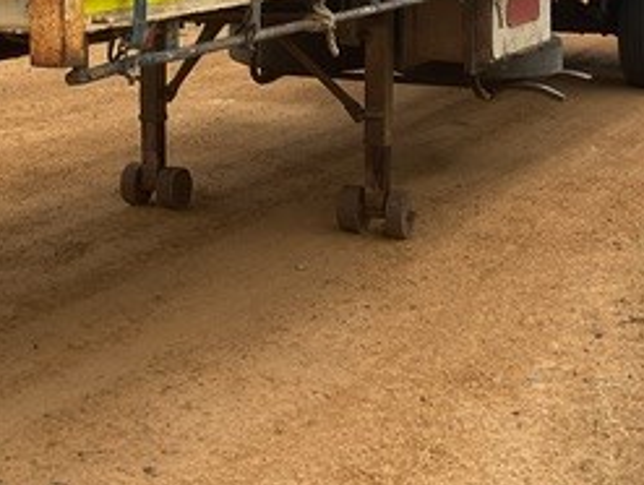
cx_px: 123
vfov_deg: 18.6
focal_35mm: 75
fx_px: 1397
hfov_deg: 25.5
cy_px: -104
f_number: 1.8
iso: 16
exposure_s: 1/2227
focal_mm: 3
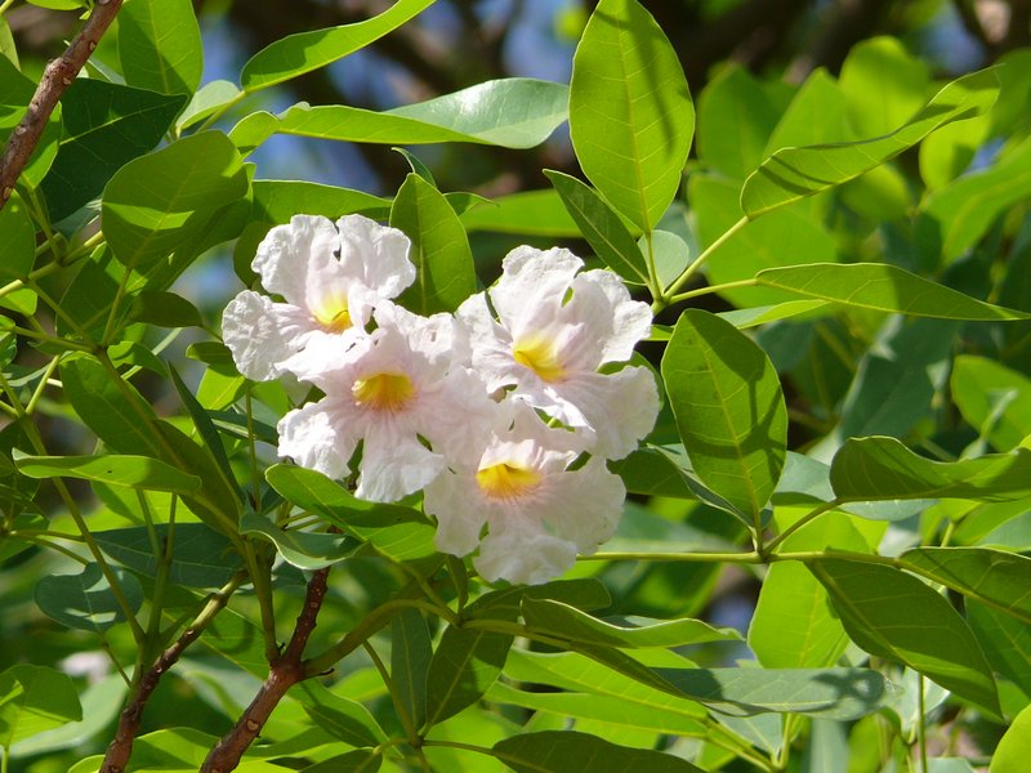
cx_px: 516
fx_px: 17811
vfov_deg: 2.5
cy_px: 386
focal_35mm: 598
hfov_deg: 3.3
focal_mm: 88.8
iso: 100
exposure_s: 1/400
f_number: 5.6
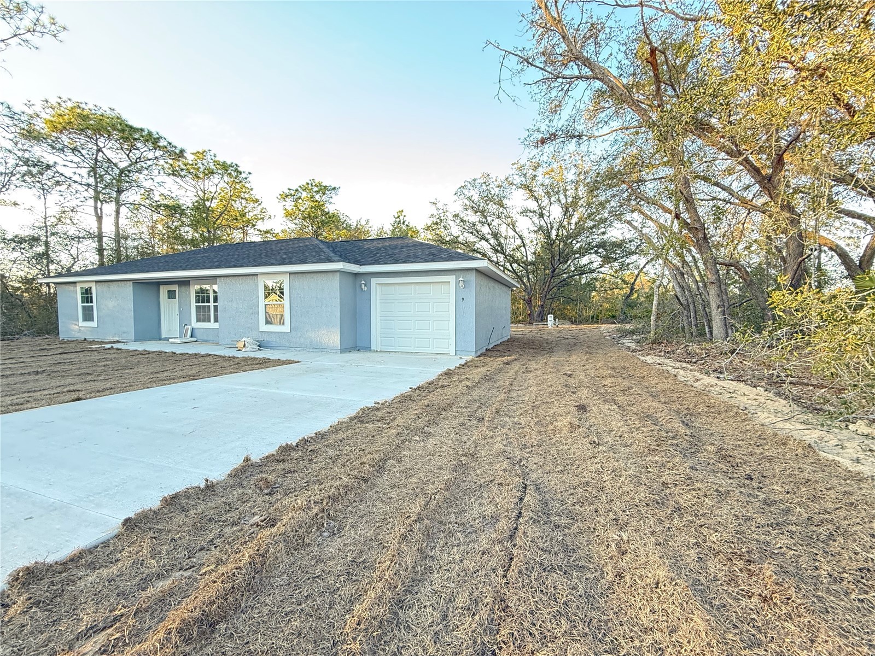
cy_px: 328
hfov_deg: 102.1
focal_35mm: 14
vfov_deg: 85.7
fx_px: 354
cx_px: 438
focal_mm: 2.22
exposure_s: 1/60
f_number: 2.2
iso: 400
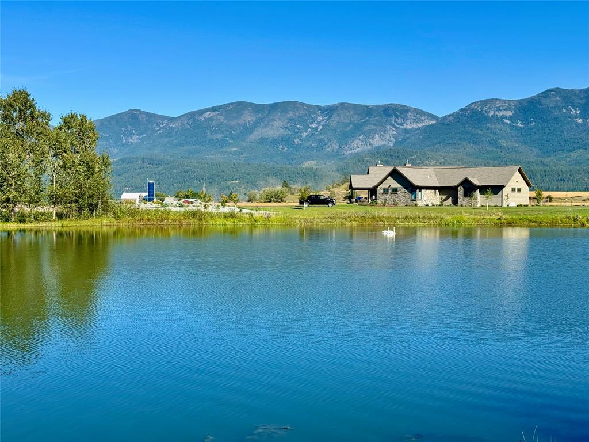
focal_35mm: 48
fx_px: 817
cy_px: 221
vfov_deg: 30.3
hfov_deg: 39.7
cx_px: 294
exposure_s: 1/4049
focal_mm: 6.76
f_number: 1.78
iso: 64
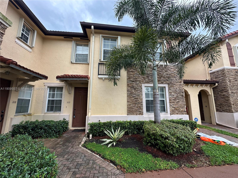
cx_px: 119
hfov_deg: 102.1
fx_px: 96
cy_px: 89
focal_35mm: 14
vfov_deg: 85.7
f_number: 2.2
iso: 40
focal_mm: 2.22
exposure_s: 1/115
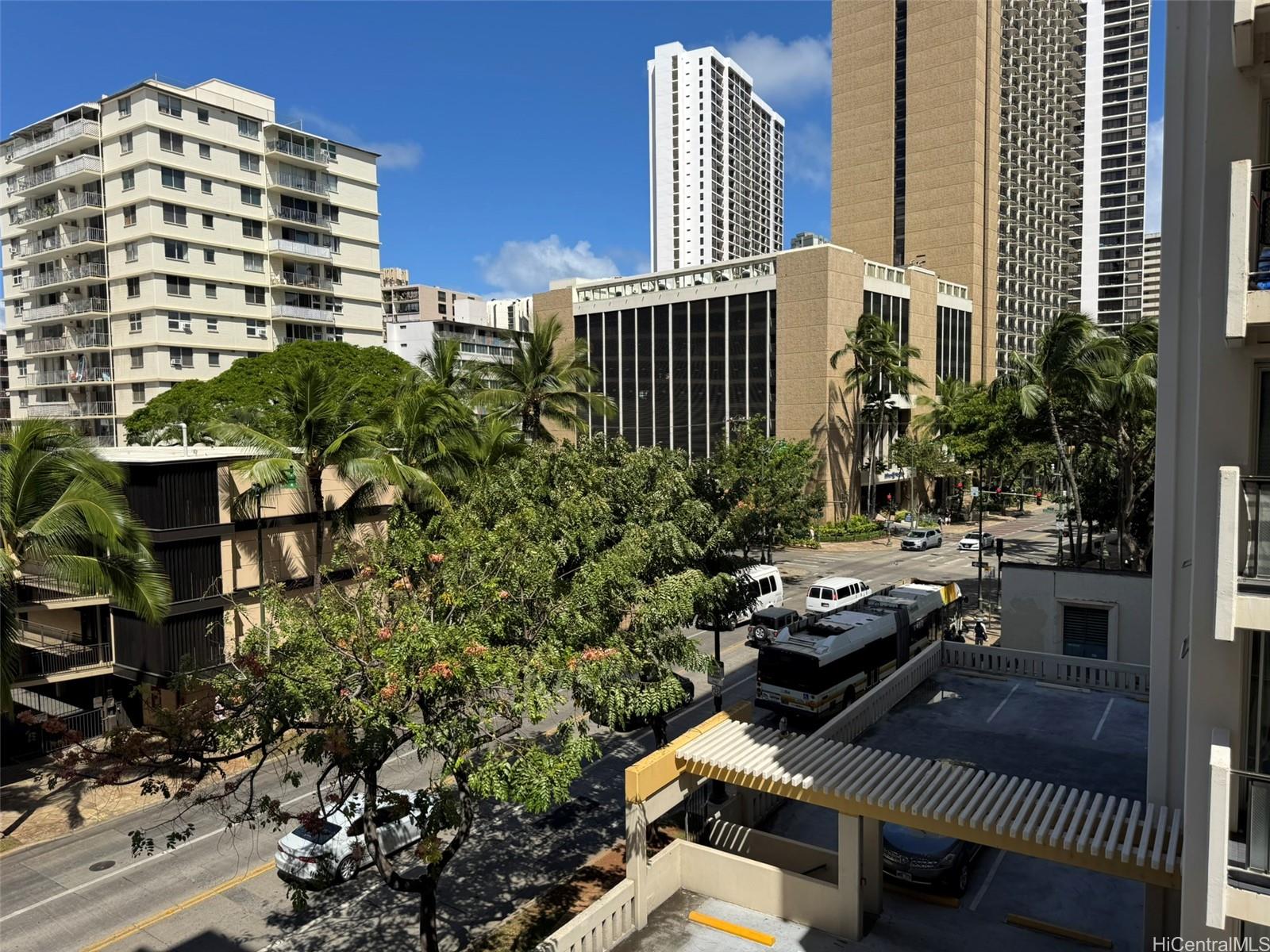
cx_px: 635
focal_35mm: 24
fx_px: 881
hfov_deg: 71.6
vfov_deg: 56.8
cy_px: 476
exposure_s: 1/4950
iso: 80
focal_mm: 6.76
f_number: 1.78
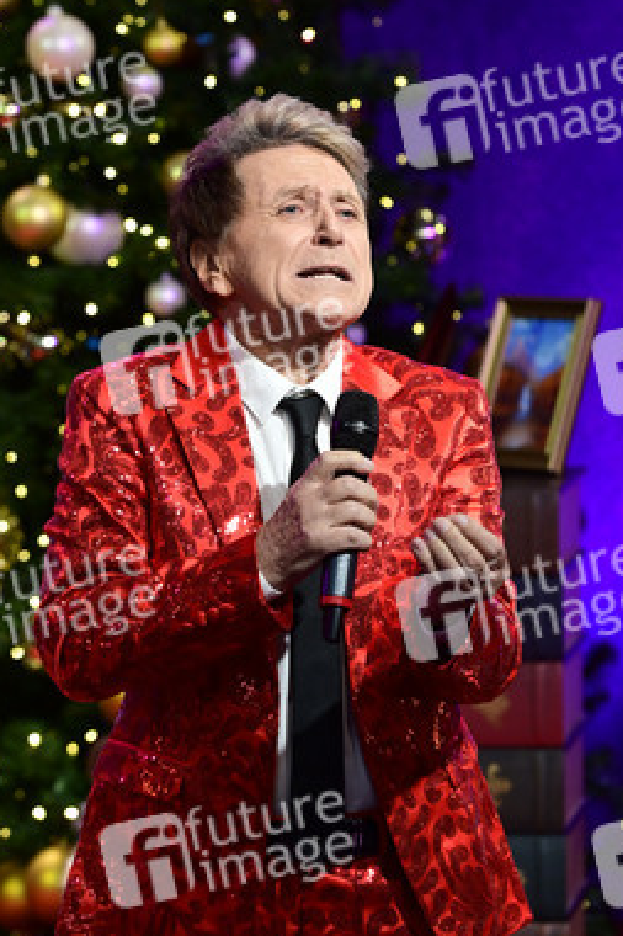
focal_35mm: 179
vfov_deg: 11.5
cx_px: 298
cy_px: 480
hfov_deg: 7.7
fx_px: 4650
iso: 2000
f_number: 4.5
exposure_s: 1/320
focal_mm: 170
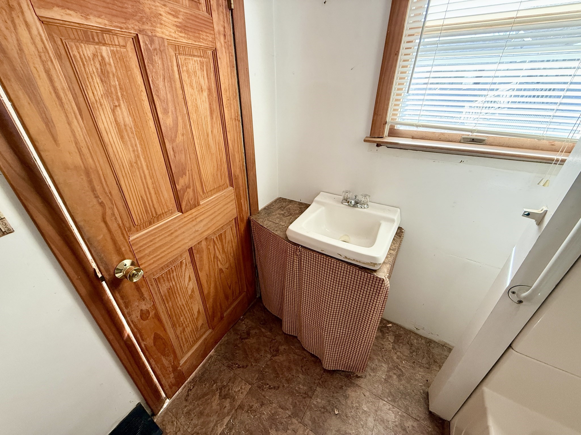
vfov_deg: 85.7
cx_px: 290
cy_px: 218
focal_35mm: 14
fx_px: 235
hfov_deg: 102.1
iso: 320
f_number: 2.2
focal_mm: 2.22
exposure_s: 1/99
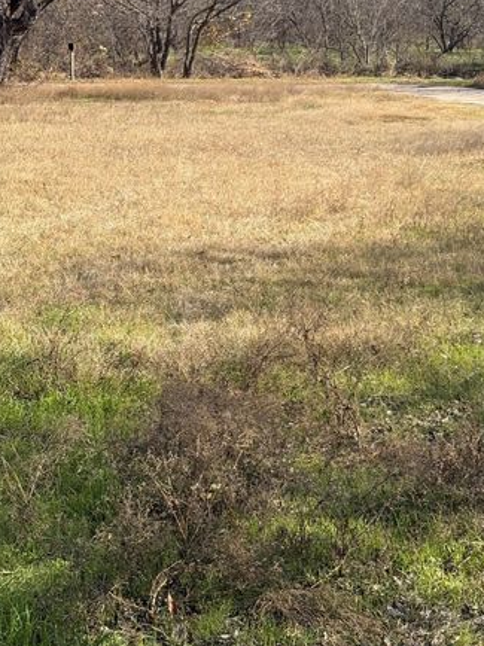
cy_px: 211
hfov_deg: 18.4
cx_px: 201
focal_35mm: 80
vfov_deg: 24.3
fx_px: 1493
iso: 32
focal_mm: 5.96
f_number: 1.6
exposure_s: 1/1553
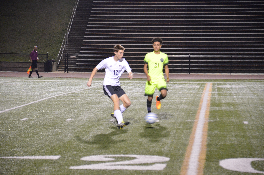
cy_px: 88
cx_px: 132
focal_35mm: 158
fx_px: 1153
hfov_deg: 13.1
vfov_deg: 8.7
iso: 4000
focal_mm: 105
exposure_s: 1/160
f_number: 5.6
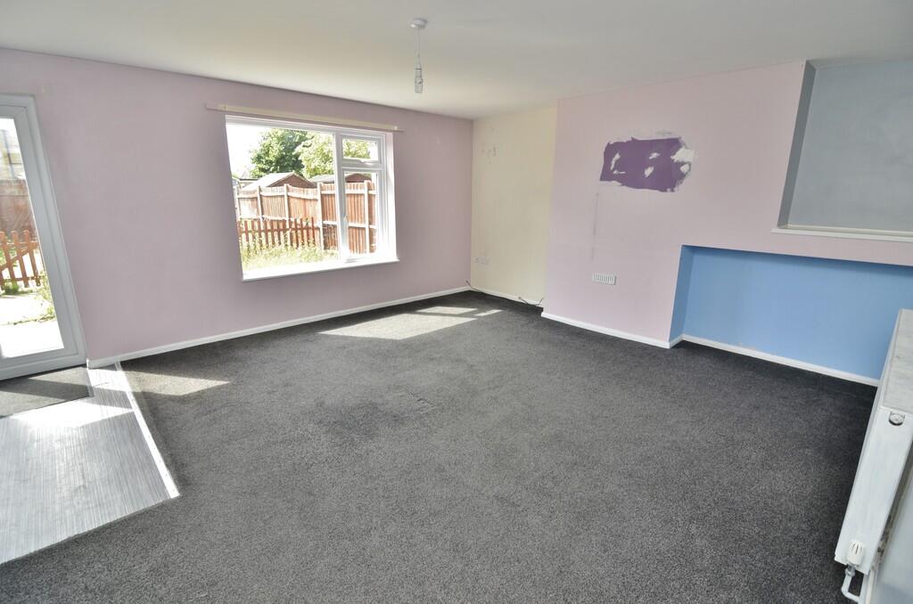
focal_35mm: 16
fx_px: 418
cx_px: 456
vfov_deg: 71.8
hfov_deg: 95.1
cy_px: 302
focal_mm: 11
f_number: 4.5
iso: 200
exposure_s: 1/100
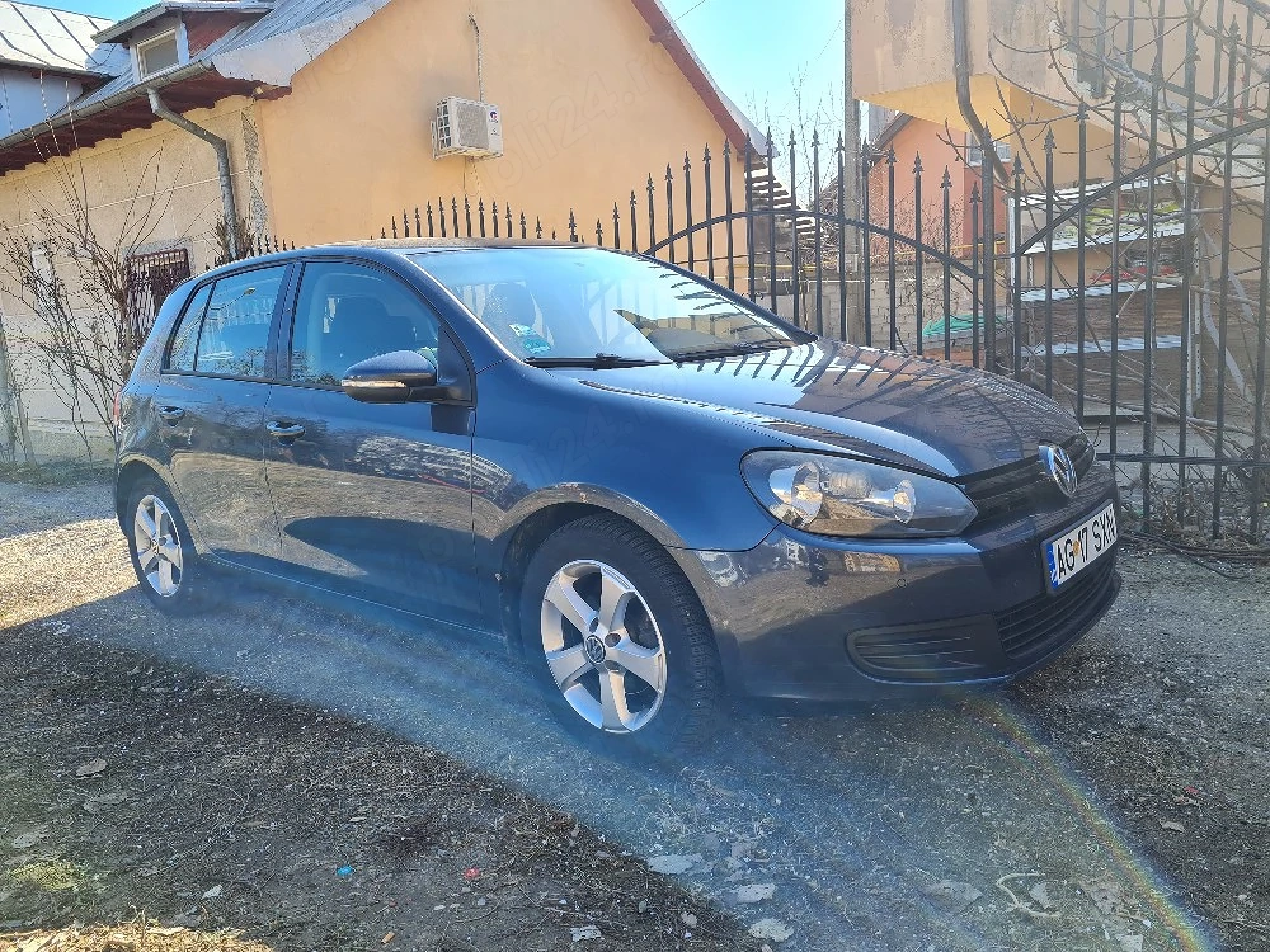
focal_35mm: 26
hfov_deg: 67.3
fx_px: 954
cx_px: 635
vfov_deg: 53.1
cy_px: 476
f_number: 1.8
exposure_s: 1/588
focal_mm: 5.4
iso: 50
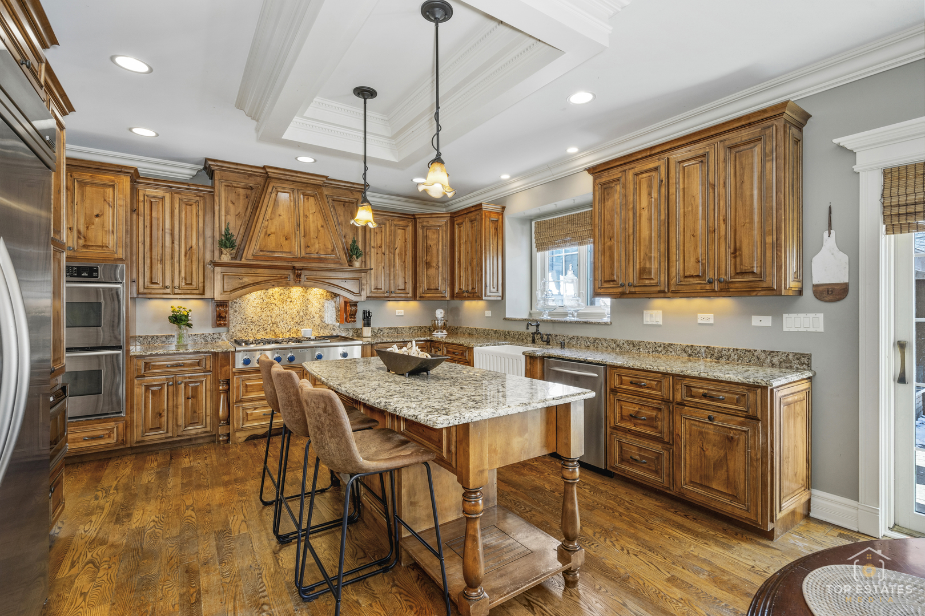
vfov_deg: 73.7
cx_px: 462
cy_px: 308
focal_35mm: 16
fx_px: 411
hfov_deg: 96.7
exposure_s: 1/3
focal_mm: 16
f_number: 10
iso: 400
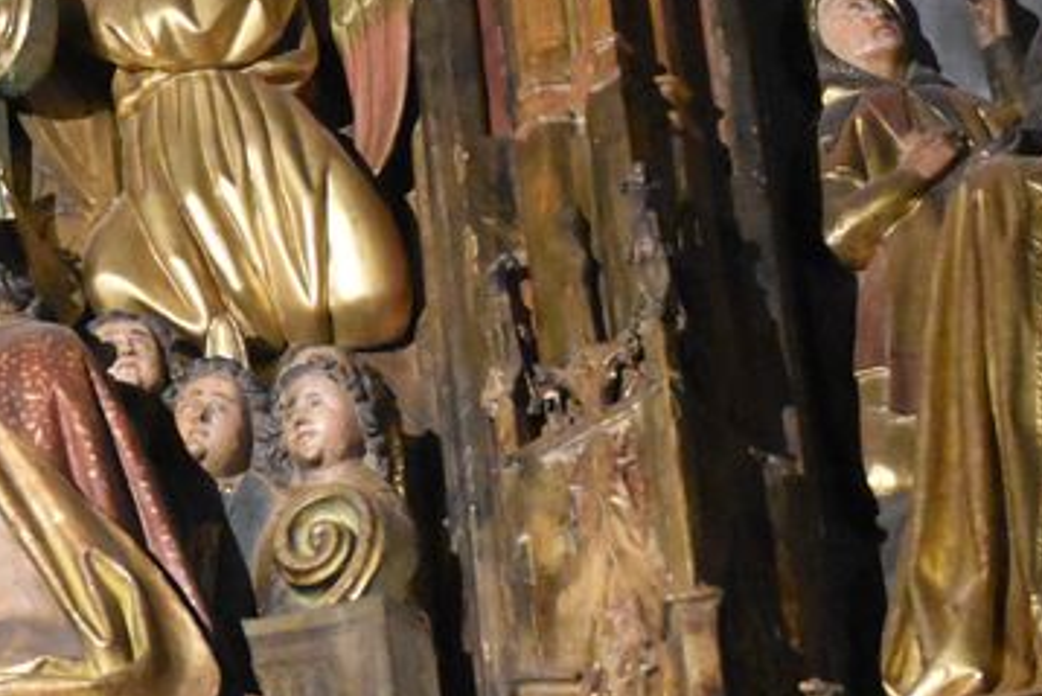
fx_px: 8918
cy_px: 393
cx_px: -370
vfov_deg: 4.5
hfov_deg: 6.6
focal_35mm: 308
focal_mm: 70
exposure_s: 1/125
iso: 8000
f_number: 4.2
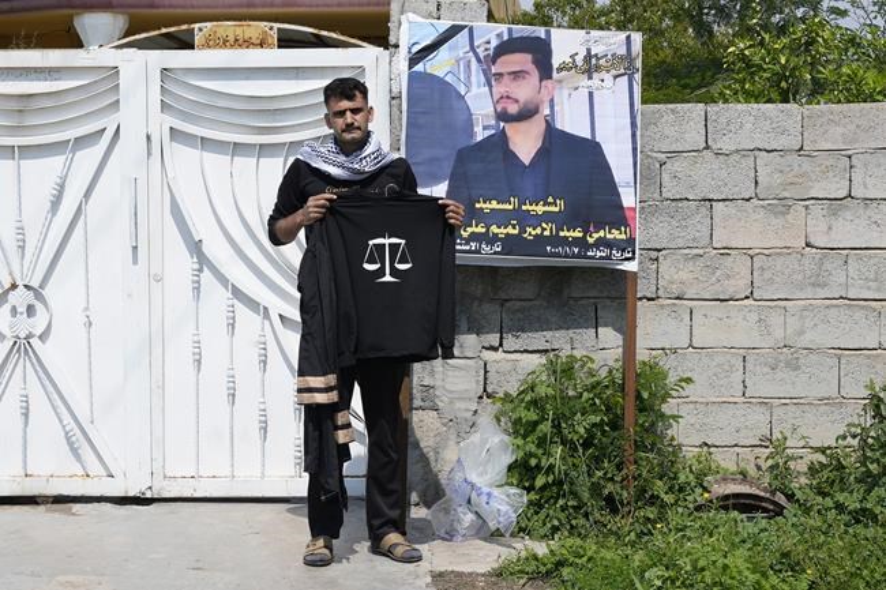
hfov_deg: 38.2
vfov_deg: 26.0
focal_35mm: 52
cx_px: 443
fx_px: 1279
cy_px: 295
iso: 100
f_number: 5
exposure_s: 1/800
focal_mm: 35
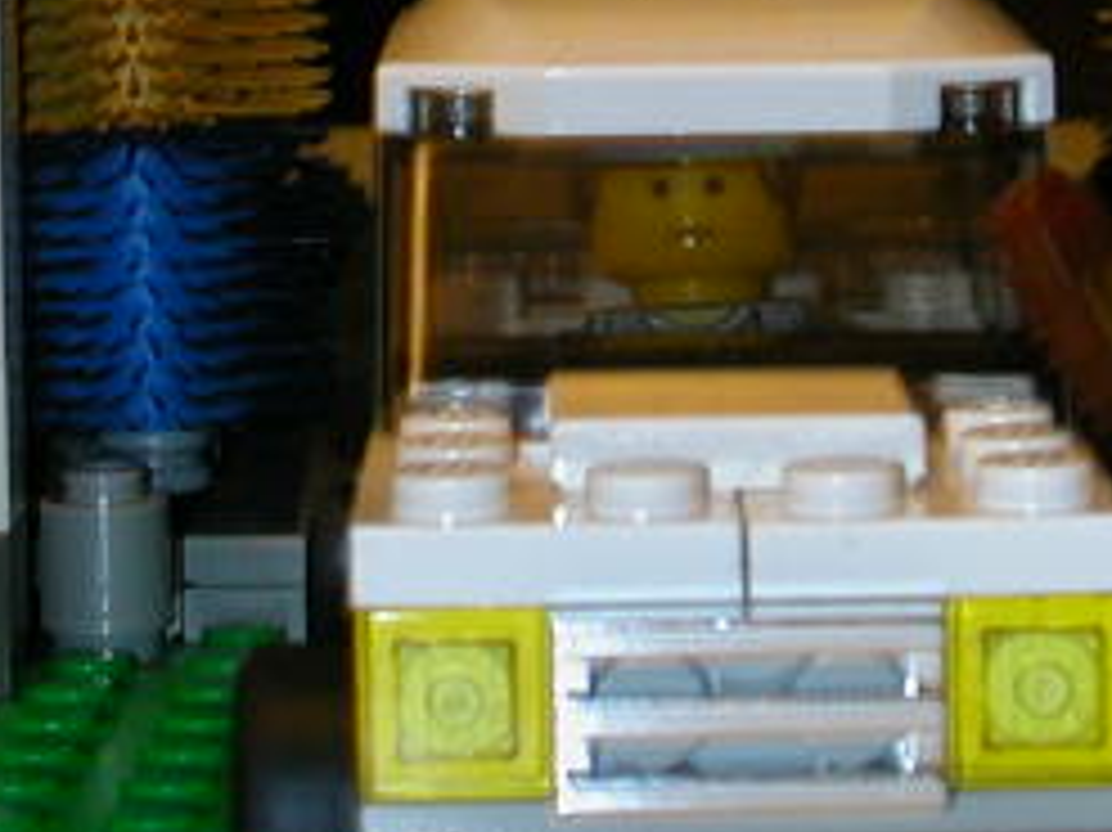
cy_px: 36
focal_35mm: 166
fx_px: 5330
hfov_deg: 11.9
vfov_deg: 8.9
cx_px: 617
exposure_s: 1/30
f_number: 5.9
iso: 100
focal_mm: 9.7
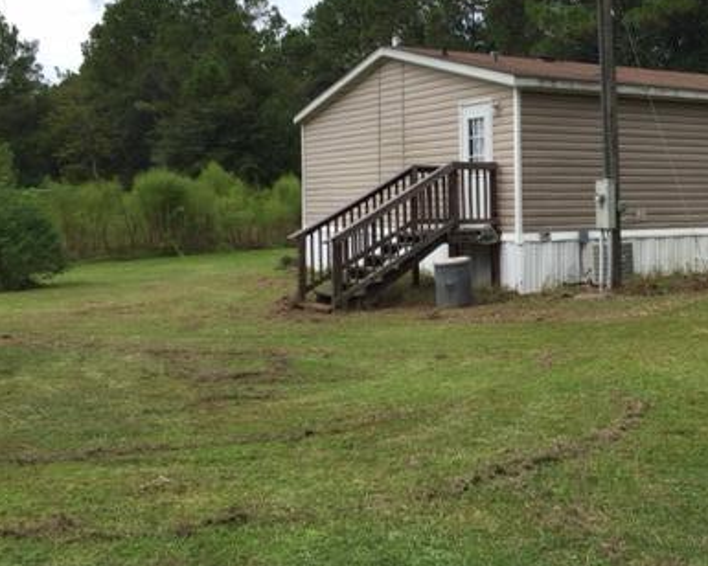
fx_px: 985
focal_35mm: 47
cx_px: 581
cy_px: 184
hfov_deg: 37.9
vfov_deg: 31.8
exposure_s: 1/1014
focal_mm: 4.15
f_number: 2.2
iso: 32
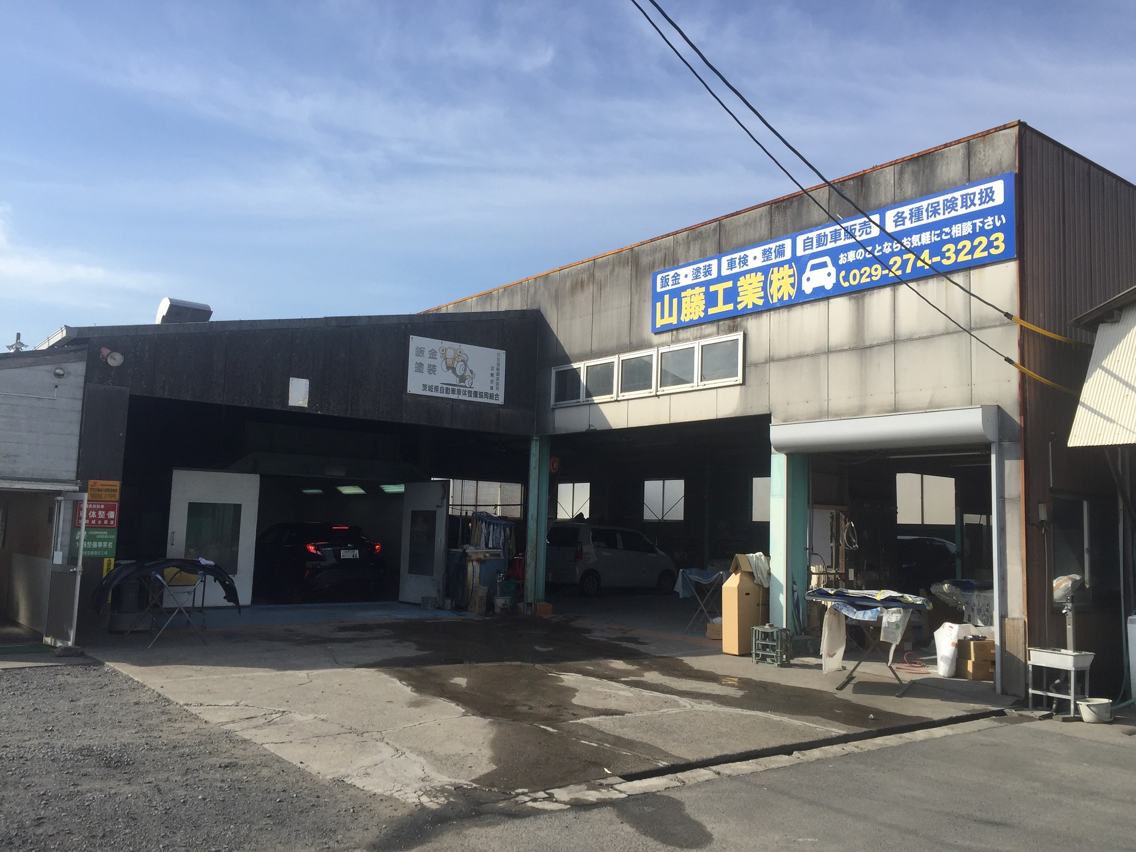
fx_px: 952
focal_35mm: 29
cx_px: 568
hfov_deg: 61.7
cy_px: 426
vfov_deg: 48.2
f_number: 2.2
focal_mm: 4.15
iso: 32
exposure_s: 1/1721
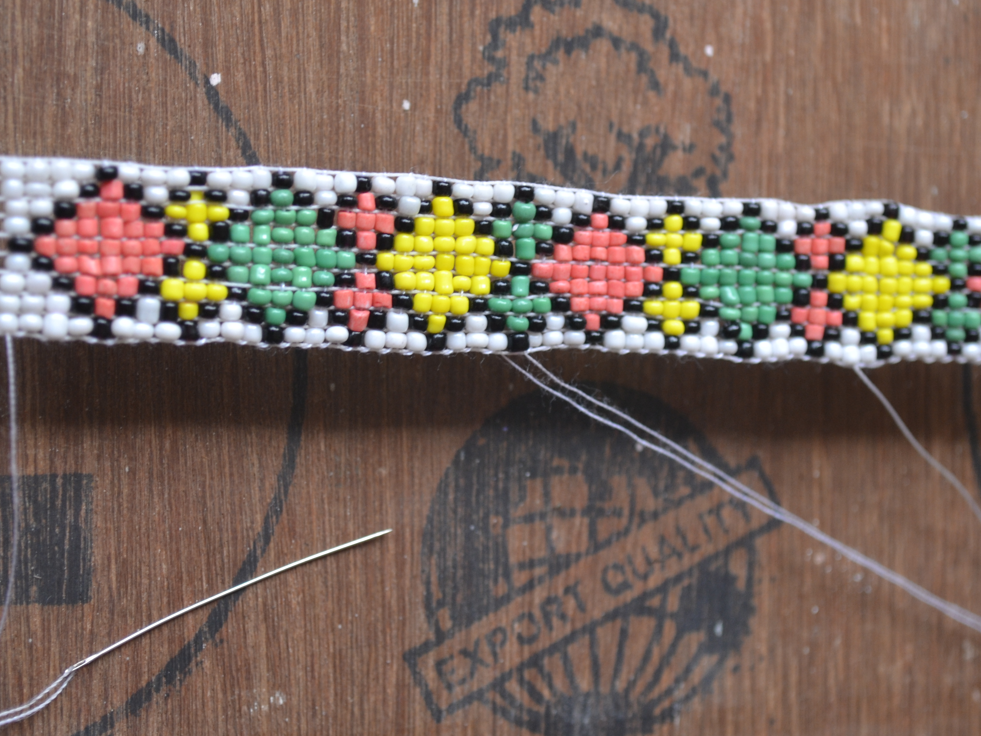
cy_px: 295
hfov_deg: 21.5
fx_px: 2579
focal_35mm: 91
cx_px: 521
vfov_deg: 16.2
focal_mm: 42
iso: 400
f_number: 5.3
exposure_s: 1/125
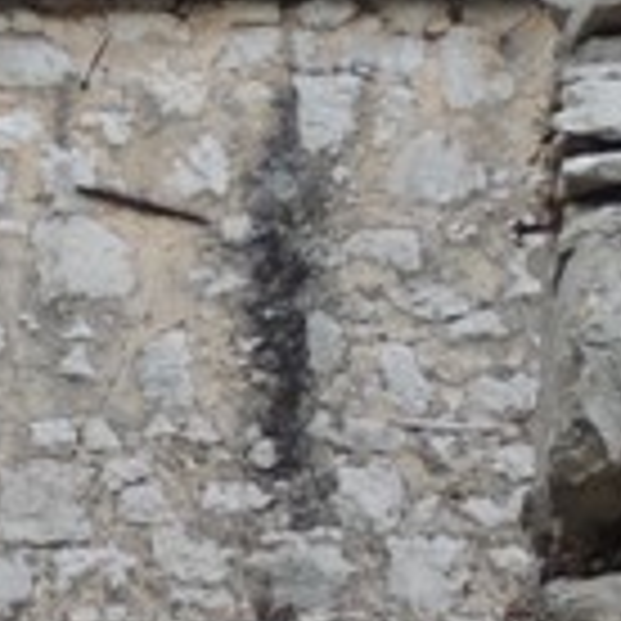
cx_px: -936
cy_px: 1022
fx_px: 3430
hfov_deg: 9.2
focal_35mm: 169
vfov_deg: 9.9
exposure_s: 1/800
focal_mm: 5.8
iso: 100
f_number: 3.2
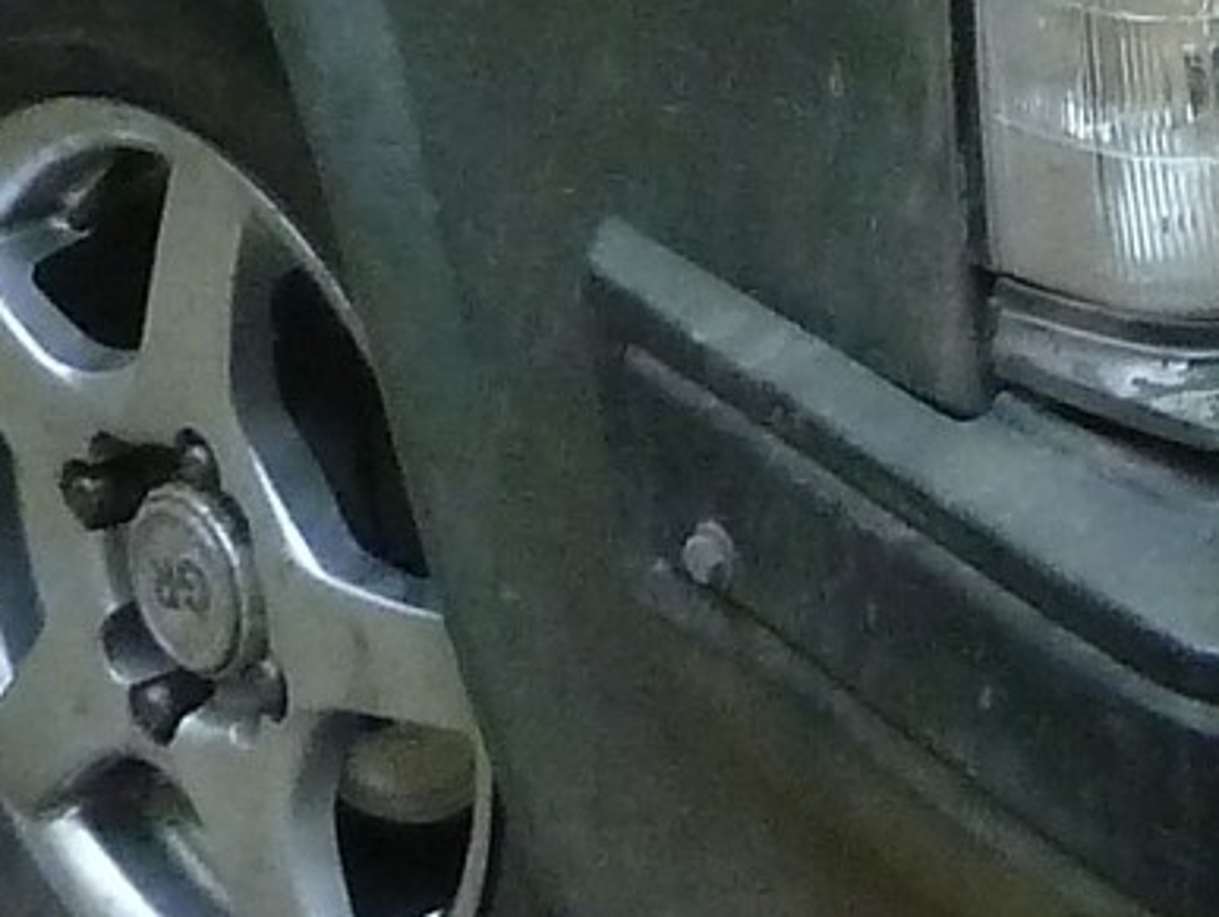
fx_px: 4547
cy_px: -876
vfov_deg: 10.6
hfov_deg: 14.7
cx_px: 1537
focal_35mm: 129
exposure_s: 1/200
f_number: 3.3
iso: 320
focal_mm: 4.1
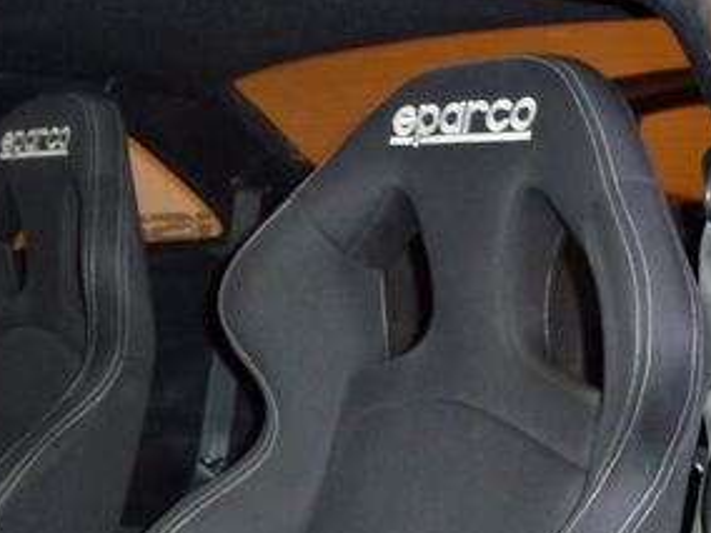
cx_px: 203
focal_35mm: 63
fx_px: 1294
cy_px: 350
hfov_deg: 30.3
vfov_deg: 23.2
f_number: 3.3
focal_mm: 4.7
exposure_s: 1/30
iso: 320
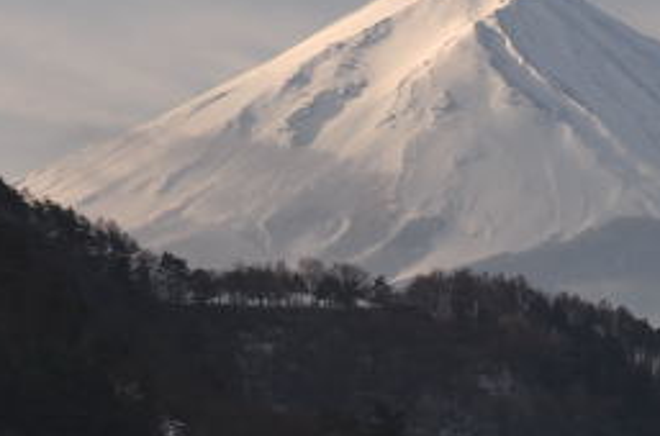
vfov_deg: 6.3
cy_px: 460
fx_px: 3932
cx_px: 765
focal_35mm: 215
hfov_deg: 9.5
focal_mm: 46
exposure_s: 1/50
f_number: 11
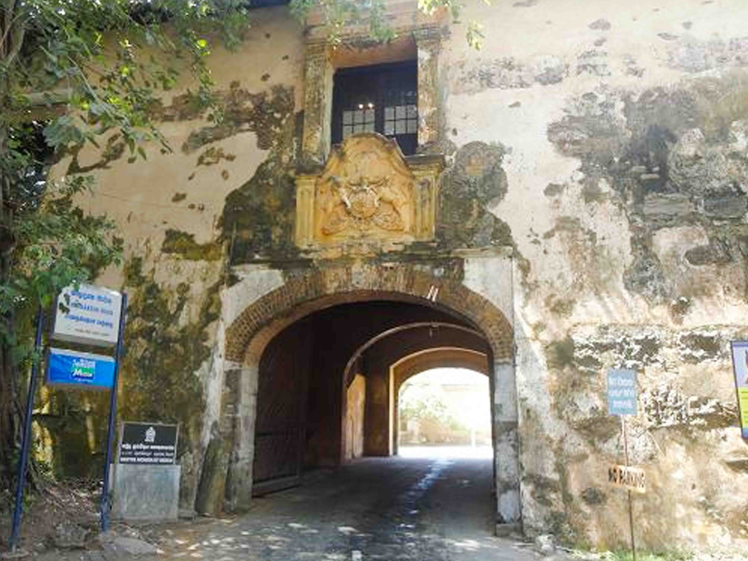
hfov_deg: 29.8
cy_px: 280
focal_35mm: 65
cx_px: 374
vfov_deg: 22.6
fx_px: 1405
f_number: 2.2
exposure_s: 1/2000
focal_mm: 3.81
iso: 50
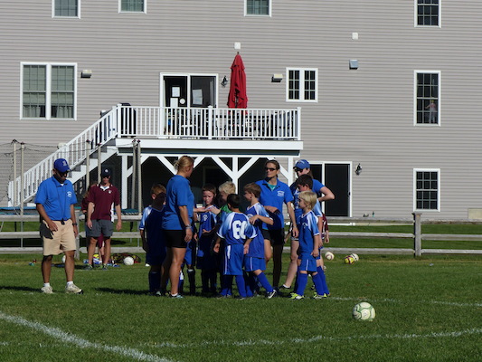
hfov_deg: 12.3
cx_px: 241
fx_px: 2228
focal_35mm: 160
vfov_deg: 9.3
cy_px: 181
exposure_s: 1/1600
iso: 100
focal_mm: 28.7
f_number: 5
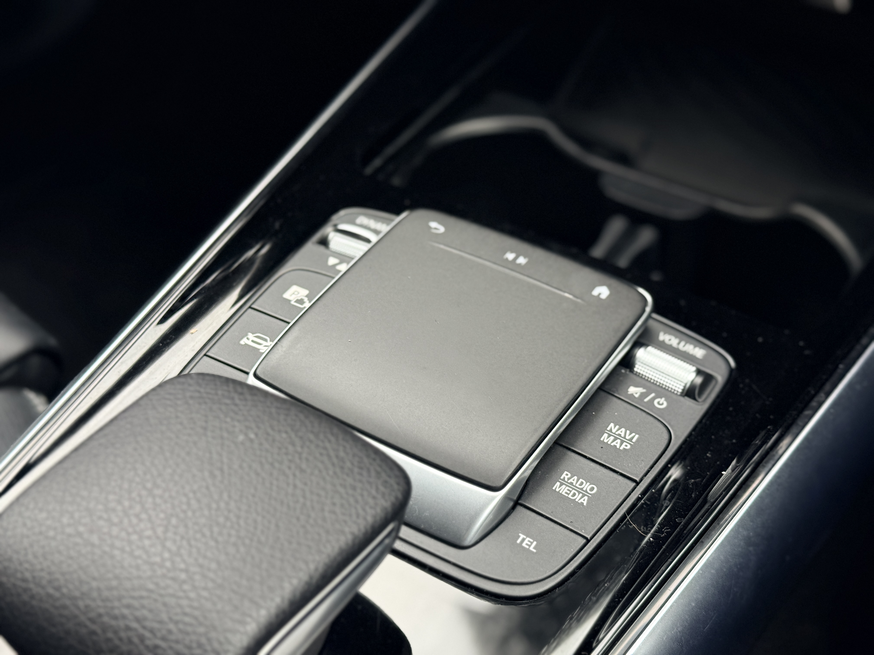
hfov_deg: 39.7
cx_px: 437
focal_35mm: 48
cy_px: 328
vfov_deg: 30.3
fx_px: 1212
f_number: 1.78
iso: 250
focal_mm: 6.76
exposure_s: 1/56
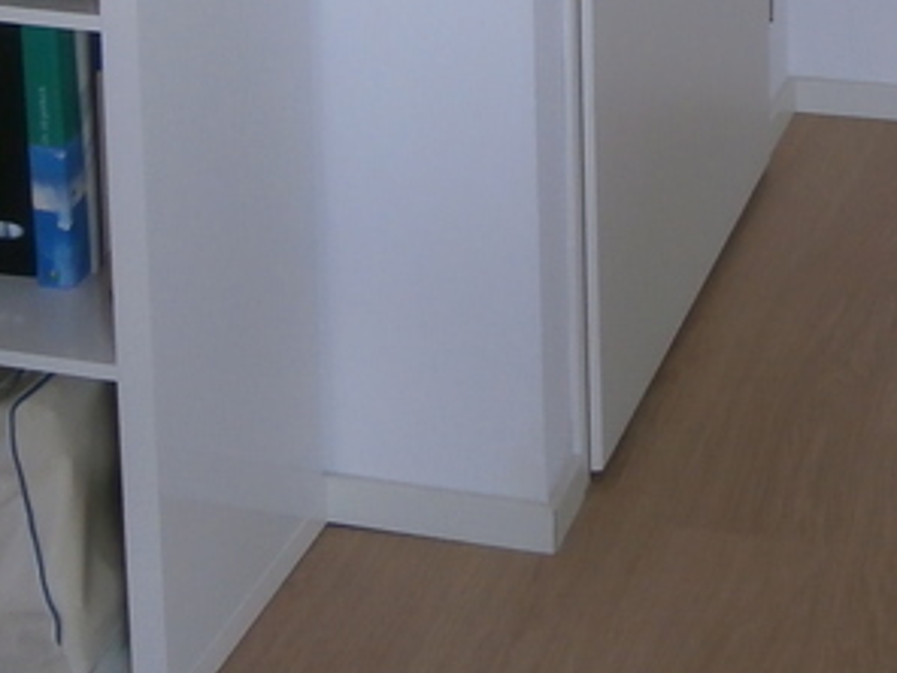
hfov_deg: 21.4
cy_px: -452
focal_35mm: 90
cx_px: 749
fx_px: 2332
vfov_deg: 14.8
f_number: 2.8
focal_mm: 4.7
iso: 80
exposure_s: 1/30
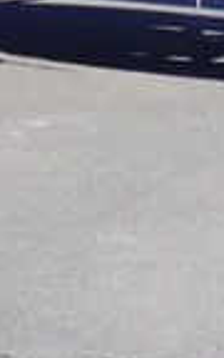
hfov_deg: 3.7
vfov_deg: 6.2
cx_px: -640
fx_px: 3288
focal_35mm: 337
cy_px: -112
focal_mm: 31
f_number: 8
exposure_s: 1/100
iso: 100
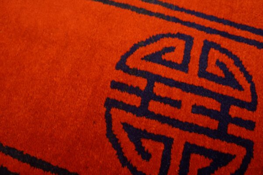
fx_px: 197
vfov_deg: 47.9
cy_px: 88
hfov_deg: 67.4
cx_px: 132
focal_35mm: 27
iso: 1250
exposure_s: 1/60
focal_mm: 18
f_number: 4
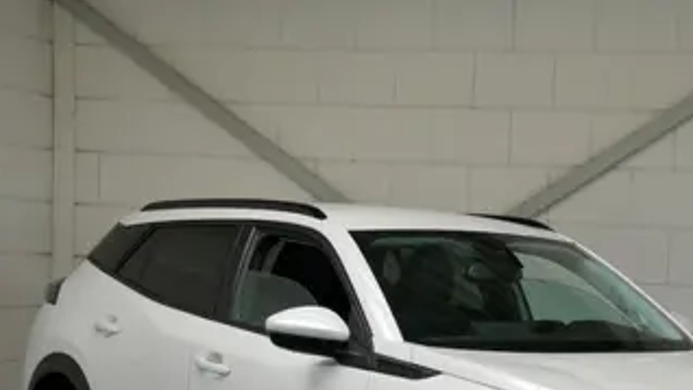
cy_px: 390
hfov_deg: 30.2
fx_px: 1268
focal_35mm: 69
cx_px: 497
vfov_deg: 17.1
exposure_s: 1/100
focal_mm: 21
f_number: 4
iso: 200
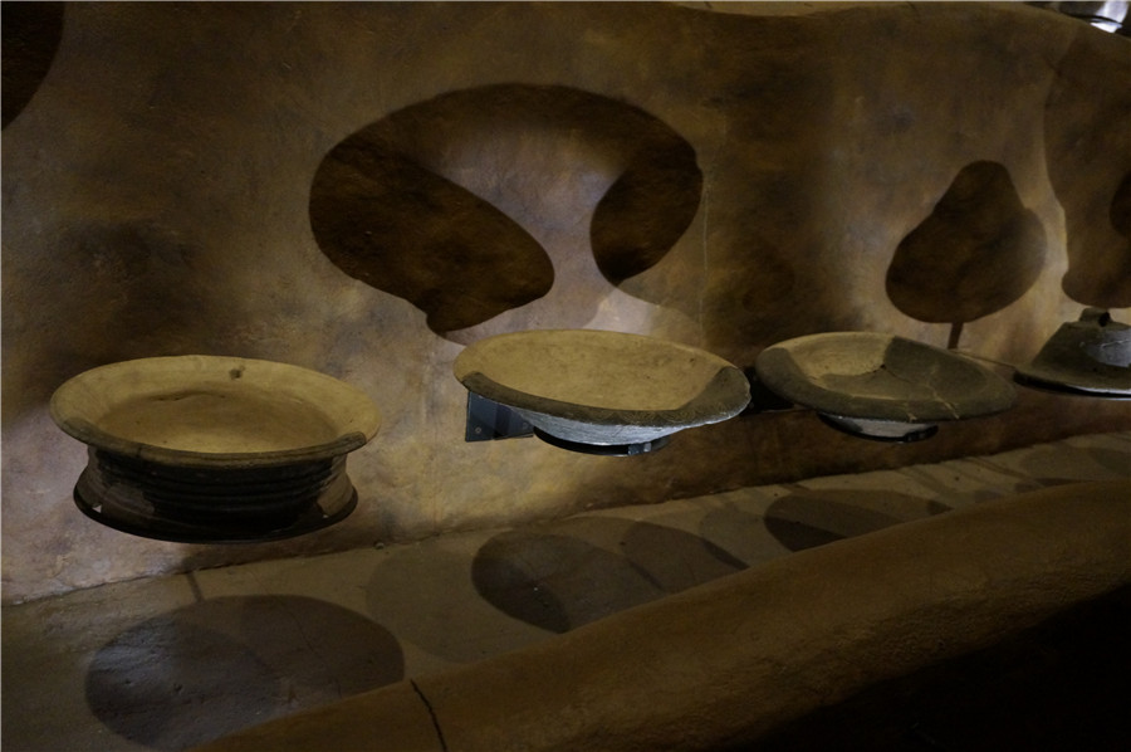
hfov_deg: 53.2
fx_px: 1130
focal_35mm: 36
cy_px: 376
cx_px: 566
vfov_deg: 36.8
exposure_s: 1/25
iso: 3200
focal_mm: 24
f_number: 4.5
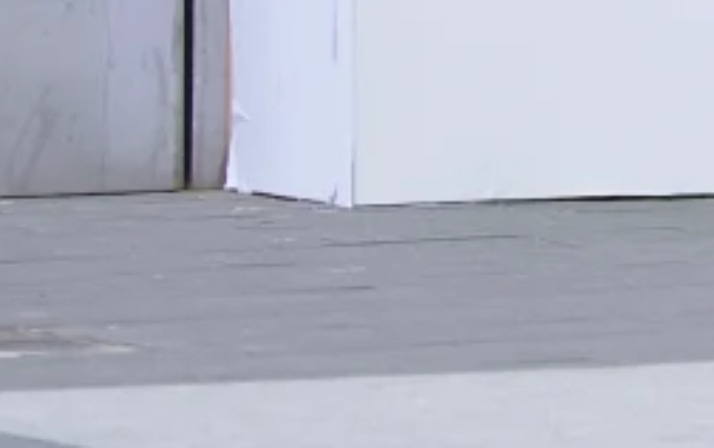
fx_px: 8920
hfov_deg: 4.4
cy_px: -1080
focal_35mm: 458
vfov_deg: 2.8
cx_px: 1965
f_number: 2.8
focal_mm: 70
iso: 400
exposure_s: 1/800
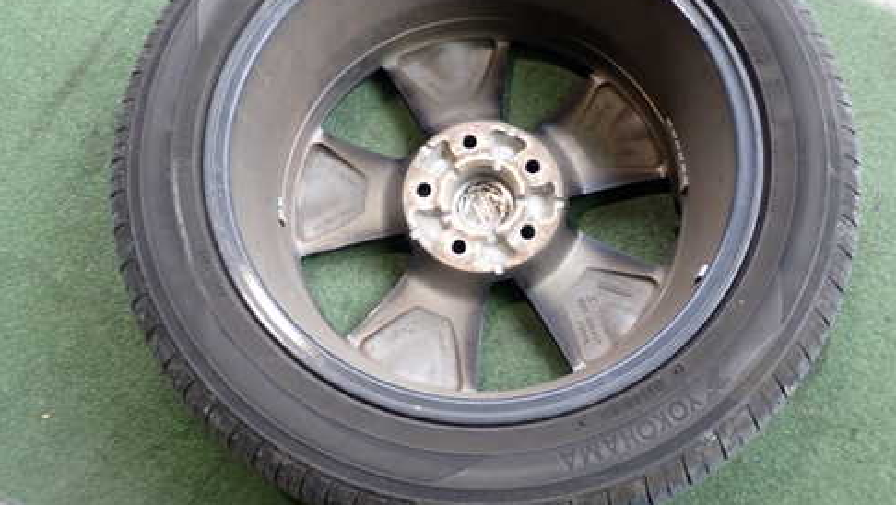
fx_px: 1022
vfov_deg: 27.6
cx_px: 461
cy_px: 184
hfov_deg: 47.3
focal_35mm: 43
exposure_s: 1/40
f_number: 2.4
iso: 200
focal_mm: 5.79
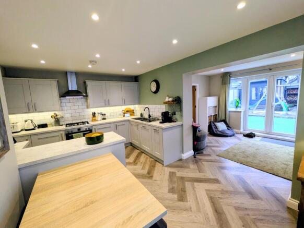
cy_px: 114
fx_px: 123
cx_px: 152
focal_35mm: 14
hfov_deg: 102.0
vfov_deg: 85.7
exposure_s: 1/50
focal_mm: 1.83
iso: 87
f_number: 2.2
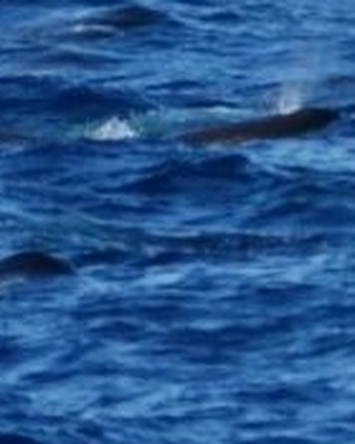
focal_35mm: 795
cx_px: -606
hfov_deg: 1.9
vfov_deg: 2.4
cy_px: -181
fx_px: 10441
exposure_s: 1/8000
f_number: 5.6
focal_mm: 185
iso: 640
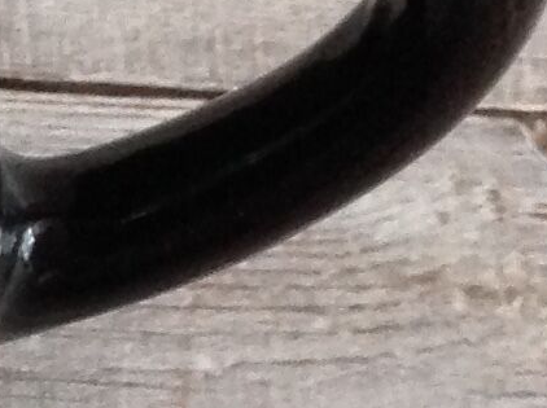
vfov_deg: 6.8
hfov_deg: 8.7
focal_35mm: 215
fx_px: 3392
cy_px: 637
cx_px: -576
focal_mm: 4.28
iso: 250
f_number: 2.4
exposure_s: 1/15
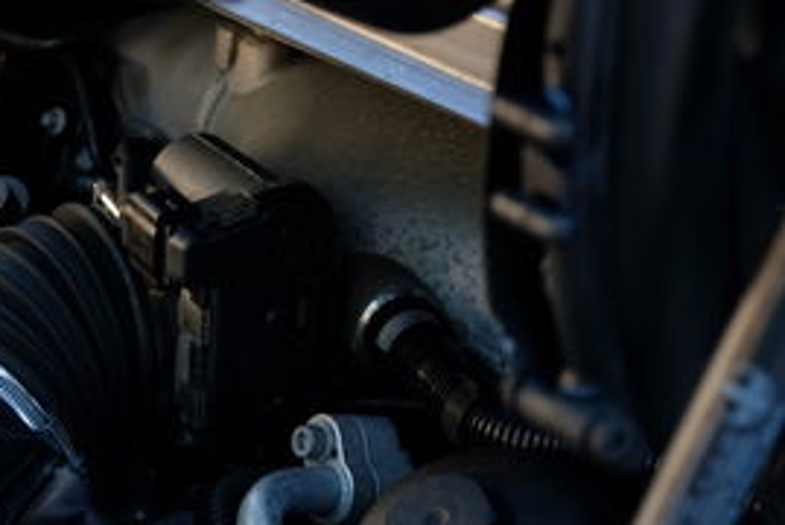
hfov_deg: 20.7
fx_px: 2117
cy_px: 605
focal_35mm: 97
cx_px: 123
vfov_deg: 13.8
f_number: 3.6
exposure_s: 1/80
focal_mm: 22.7
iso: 250
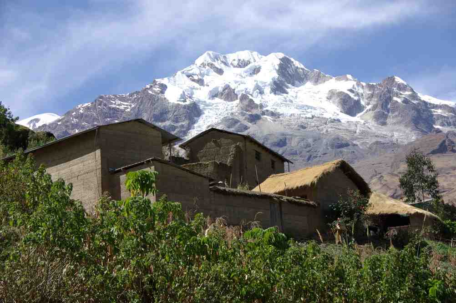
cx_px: 228
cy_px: 152
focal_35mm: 98
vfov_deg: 14.0
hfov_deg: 20.9
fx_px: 1234
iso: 100
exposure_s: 1/180
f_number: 6.7
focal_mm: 65
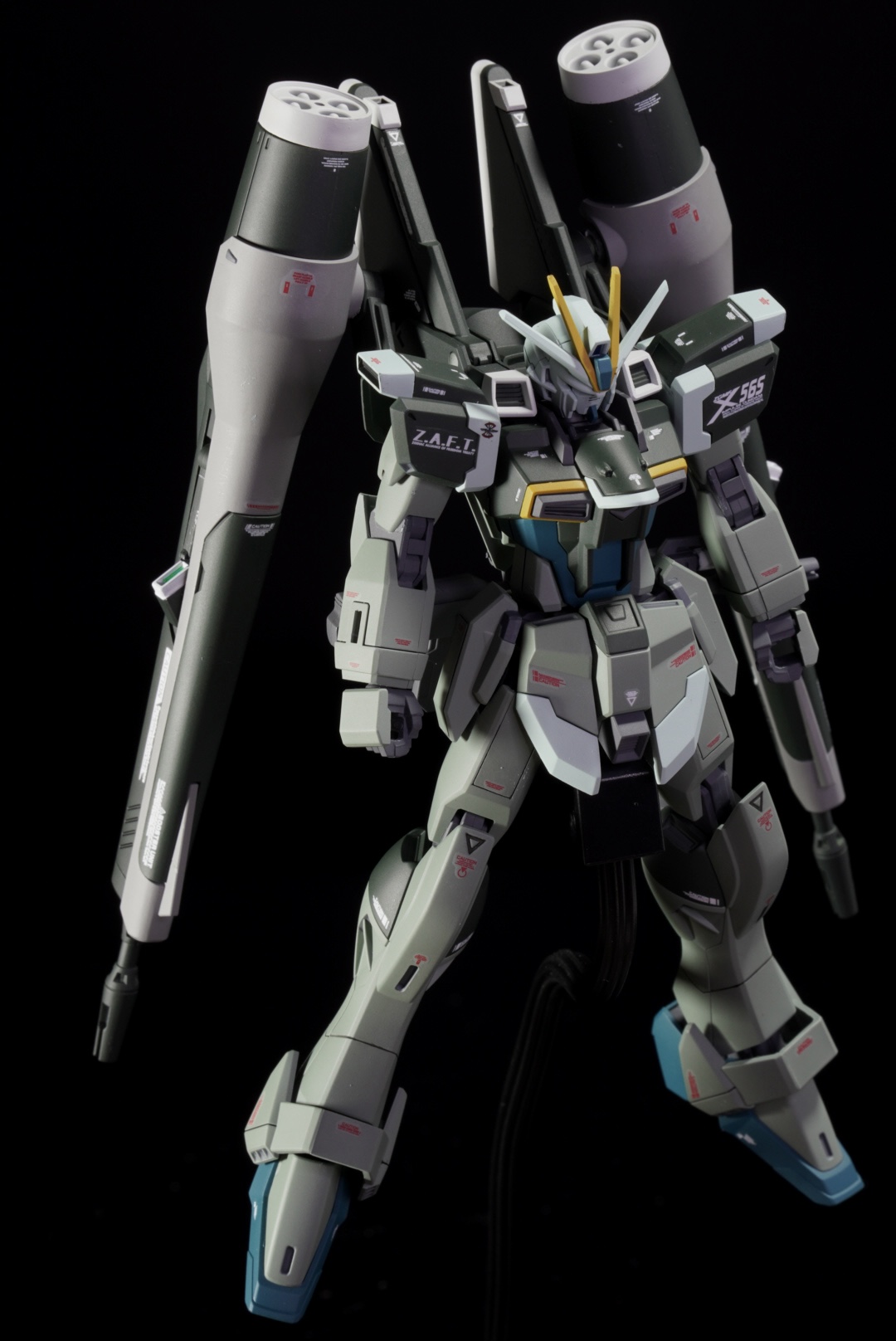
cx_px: 448
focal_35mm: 238
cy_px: 670
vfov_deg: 8.6
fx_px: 8888
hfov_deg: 5.8
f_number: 18
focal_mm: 159
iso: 200
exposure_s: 2.5
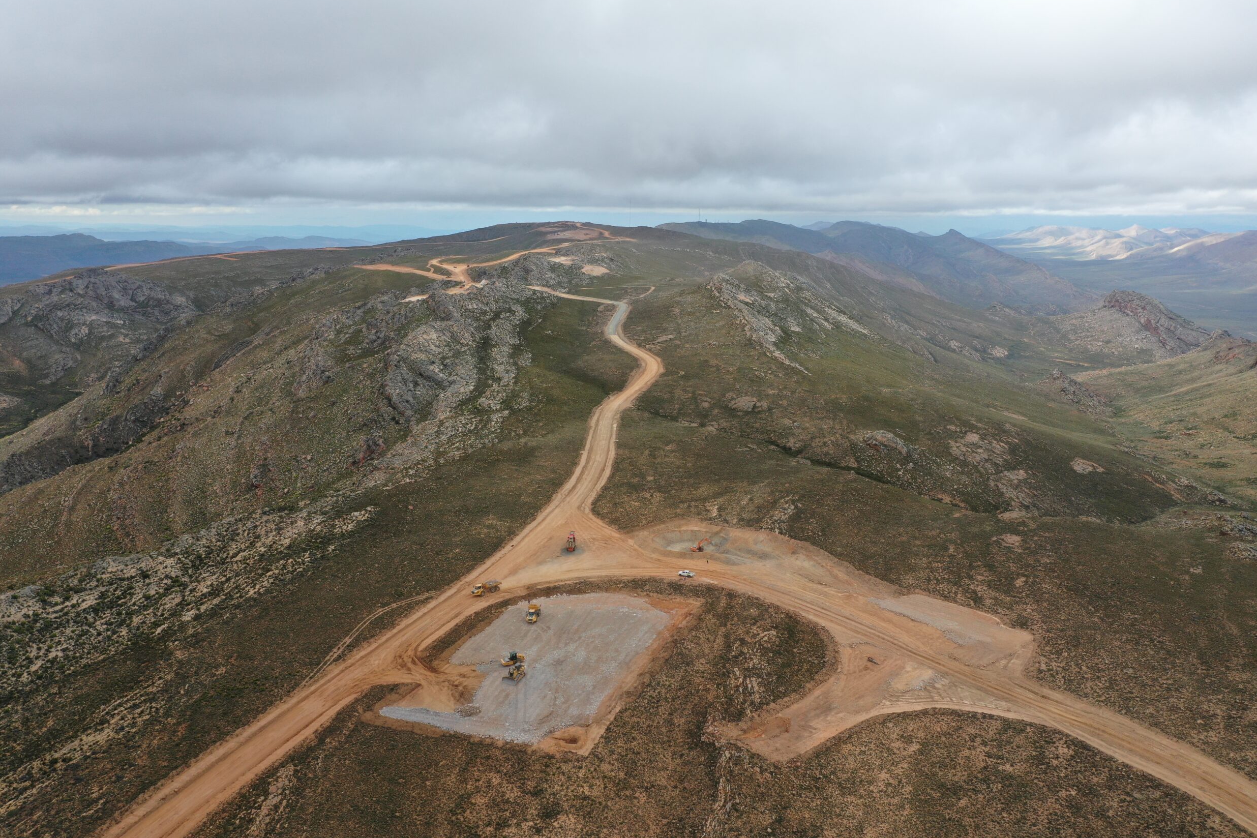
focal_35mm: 29
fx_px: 1013
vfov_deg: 45.0
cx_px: 618
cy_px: 426
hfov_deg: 63.7
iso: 100
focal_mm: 10.26
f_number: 4.5
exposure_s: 1/320
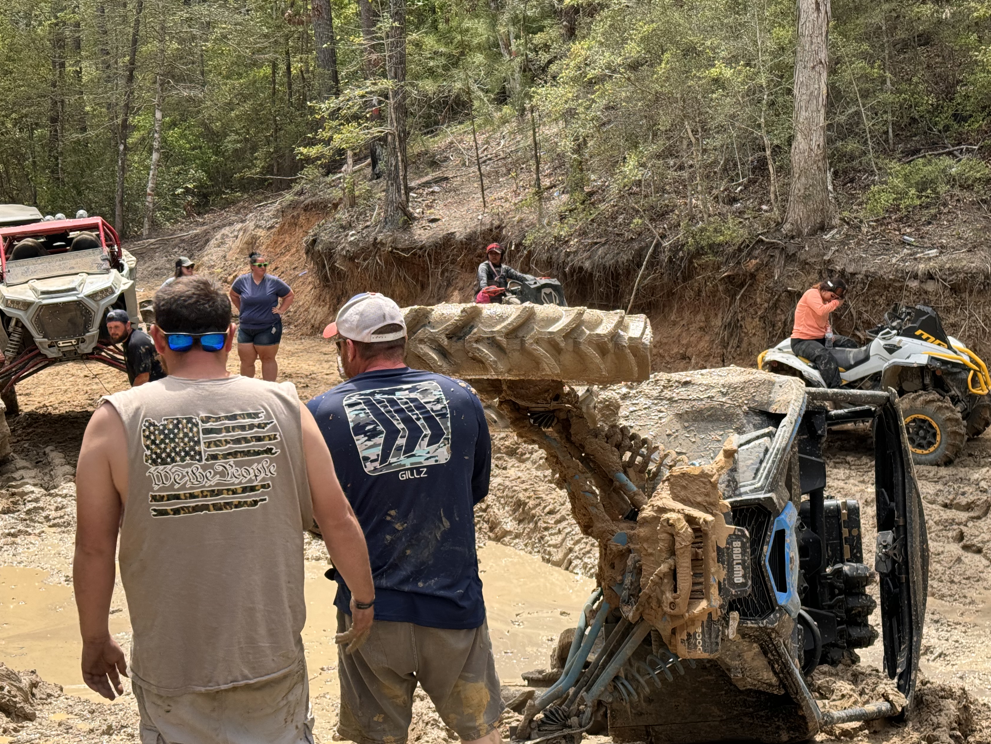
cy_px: 445
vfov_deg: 25.2
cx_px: 549
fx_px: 1661
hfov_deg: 33.2
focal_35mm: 58
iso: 64
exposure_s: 1/1458
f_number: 1.78
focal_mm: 6.86
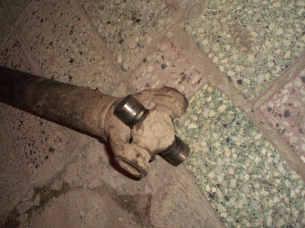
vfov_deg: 37.7
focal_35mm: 38
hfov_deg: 49.0
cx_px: 152
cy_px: 114
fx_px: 335
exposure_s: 1/30
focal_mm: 6.3
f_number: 3.1
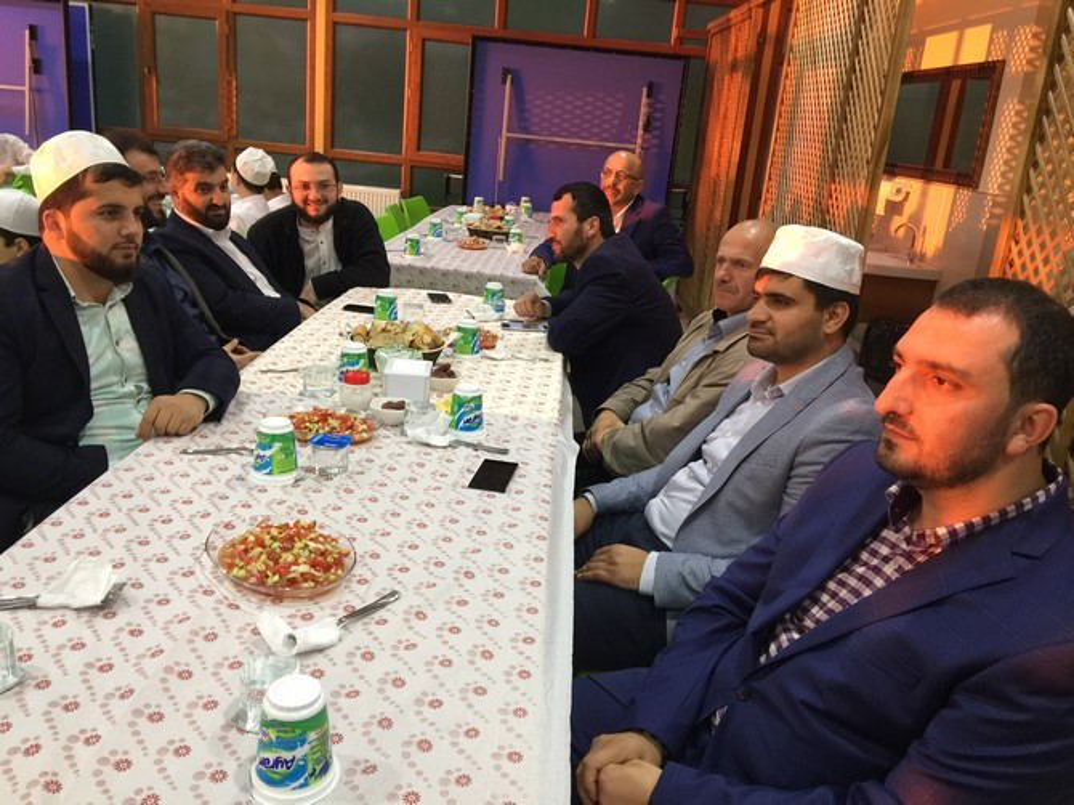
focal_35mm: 29
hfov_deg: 61.7
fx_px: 899
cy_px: 402
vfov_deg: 48.2
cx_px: 537
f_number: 2.2
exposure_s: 1/17
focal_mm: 4.15
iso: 100
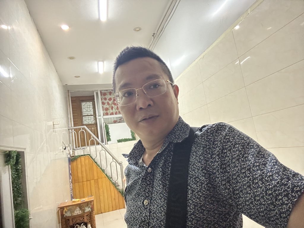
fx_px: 202
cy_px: 114
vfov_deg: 58.9
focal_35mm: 23
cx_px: 152
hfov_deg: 73.9
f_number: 1.9
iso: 250
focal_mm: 2.69
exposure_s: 1/33
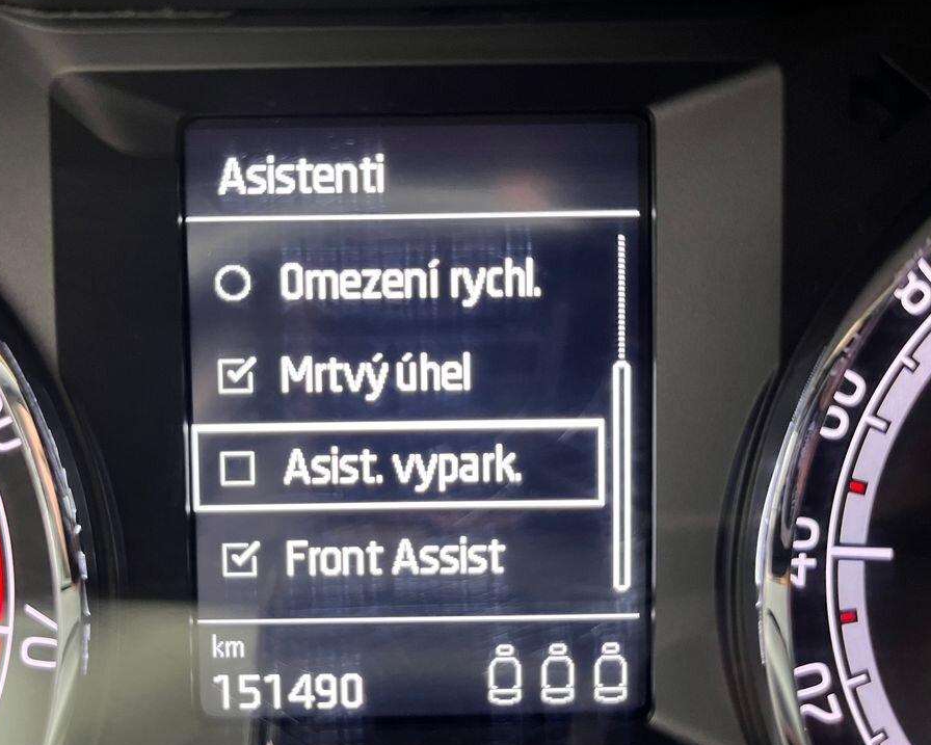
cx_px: 407
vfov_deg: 50.0
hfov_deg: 60.2
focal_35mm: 29
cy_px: 384
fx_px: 799
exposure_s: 1/49
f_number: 1.6
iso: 250
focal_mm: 5.1
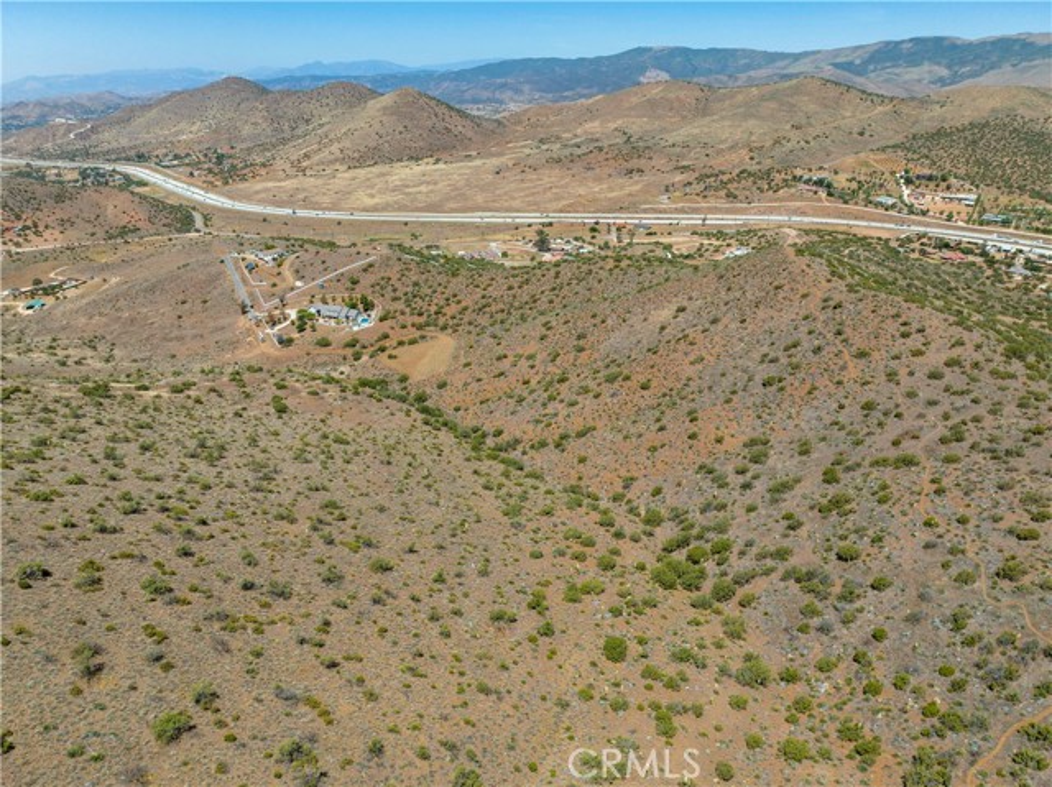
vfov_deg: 56.8
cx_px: 526
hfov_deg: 71.6
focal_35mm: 24
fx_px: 729
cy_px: 394
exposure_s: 1/2000
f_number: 2.8
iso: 100
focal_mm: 12.29
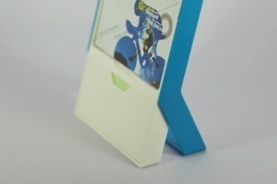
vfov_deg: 10.7
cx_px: 125
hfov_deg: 16.1
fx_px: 976
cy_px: 30
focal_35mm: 127
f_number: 1.8
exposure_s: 1/3200
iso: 200
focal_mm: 50
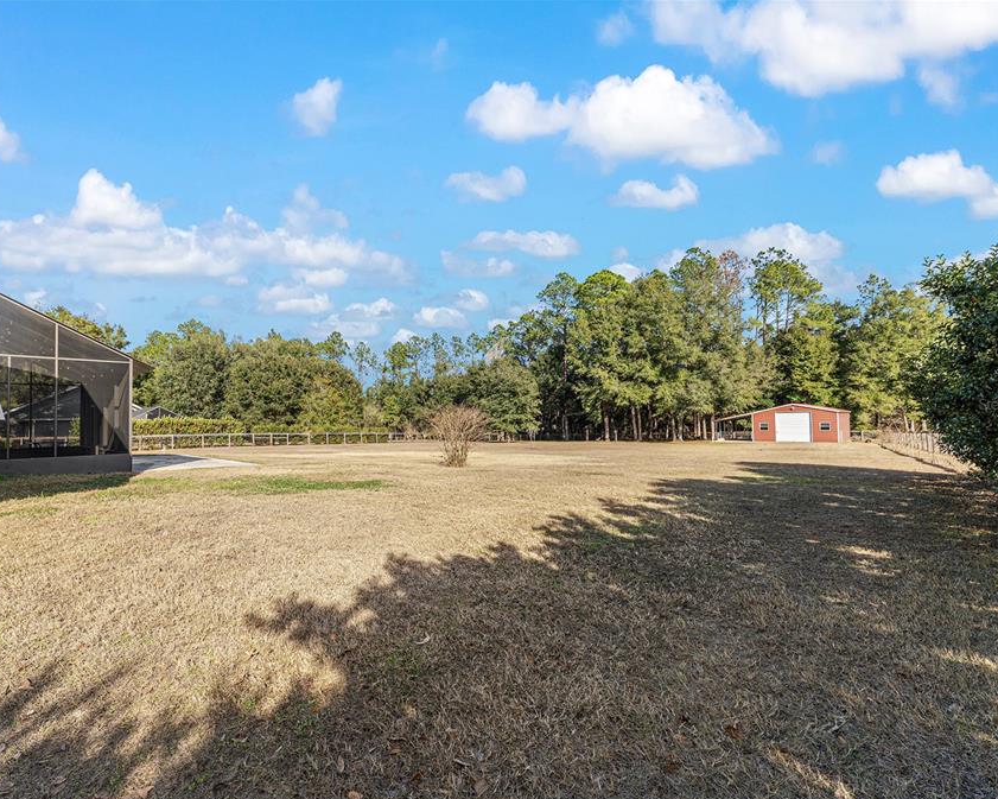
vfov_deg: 80.4
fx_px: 473
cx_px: 439
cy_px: 404
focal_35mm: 16
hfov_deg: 92.7
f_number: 7.1
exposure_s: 1/500
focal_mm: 14
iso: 400
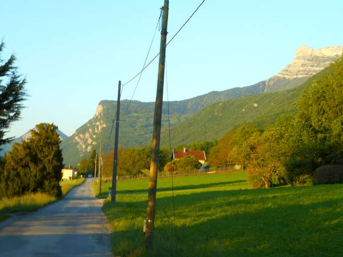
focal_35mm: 67
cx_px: 172
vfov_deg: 21.9
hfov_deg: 29.0
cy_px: 128
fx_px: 664
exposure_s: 1/60
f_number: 5.3
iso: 80
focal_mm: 12
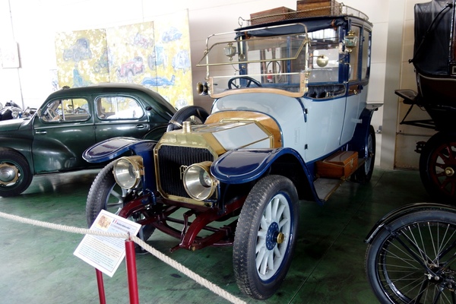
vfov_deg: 46.4
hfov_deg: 65.5
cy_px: 152
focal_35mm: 28
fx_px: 355
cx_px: 228
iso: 200
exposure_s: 1/30
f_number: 1.8
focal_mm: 10.4
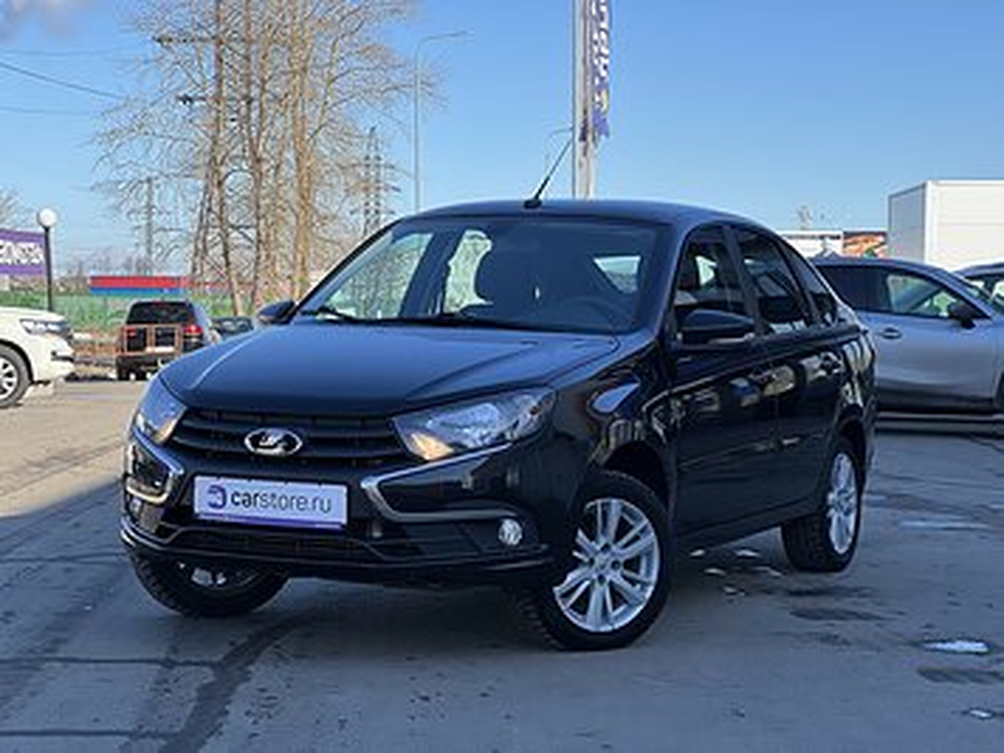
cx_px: 502
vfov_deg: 19.1
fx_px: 2233
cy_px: 376
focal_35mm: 77
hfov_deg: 25.3
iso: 32
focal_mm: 9
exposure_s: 1/399
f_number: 2.8
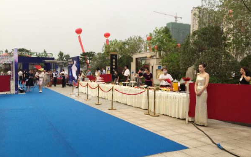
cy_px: 79
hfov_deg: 61.2
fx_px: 212
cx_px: 125
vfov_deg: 40.6
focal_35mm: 31
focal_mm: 4.15
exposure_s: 1/120
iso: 50
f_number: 2.2
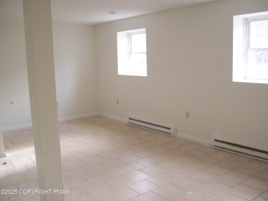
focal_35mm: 36
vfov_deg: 39.7
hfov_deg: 51.4
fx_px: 279
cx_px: 134
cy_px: 100
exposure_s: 1/64
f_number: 2.7
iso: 200
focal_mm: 6
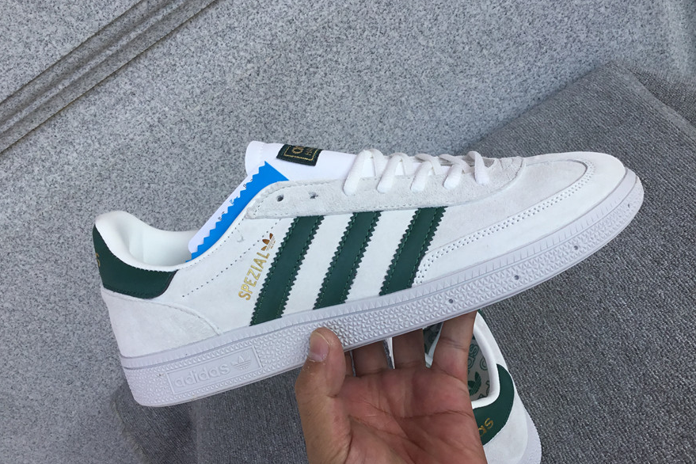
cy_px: 221
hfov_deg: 57.2
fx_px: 638
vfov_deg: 40.0
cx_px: 340
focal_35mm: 33
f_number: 2.4
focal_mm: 3.3
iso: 25
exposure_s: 1/570
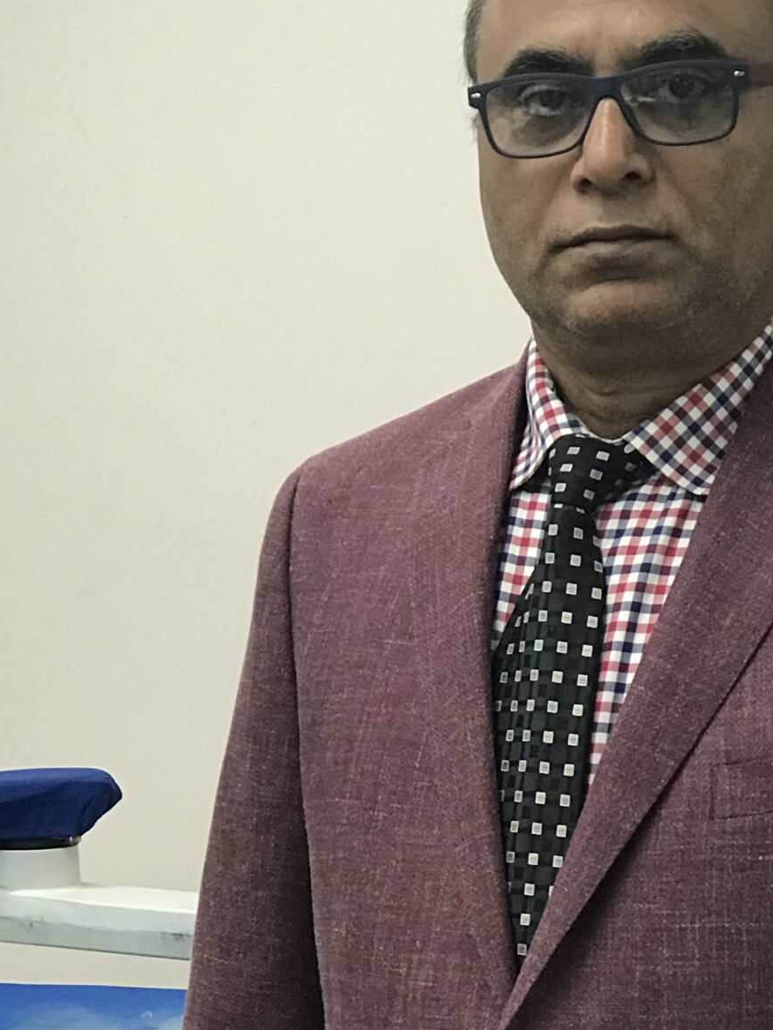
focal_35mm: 125
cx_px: 681
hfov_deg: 11.8
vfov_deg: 15.7
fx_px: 3720
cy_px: 780
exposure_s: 1/60
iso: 160
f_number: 2.8
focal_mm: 6.6
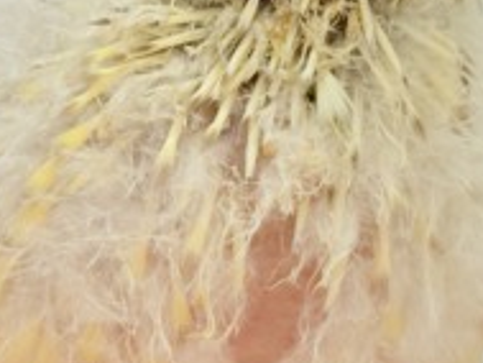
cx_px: 250
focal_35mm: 176
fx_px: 2457
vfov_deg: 8.4
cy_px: -8
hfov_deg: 11.2
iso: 80
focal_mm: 5.96
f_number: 1.6
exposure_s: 1/100
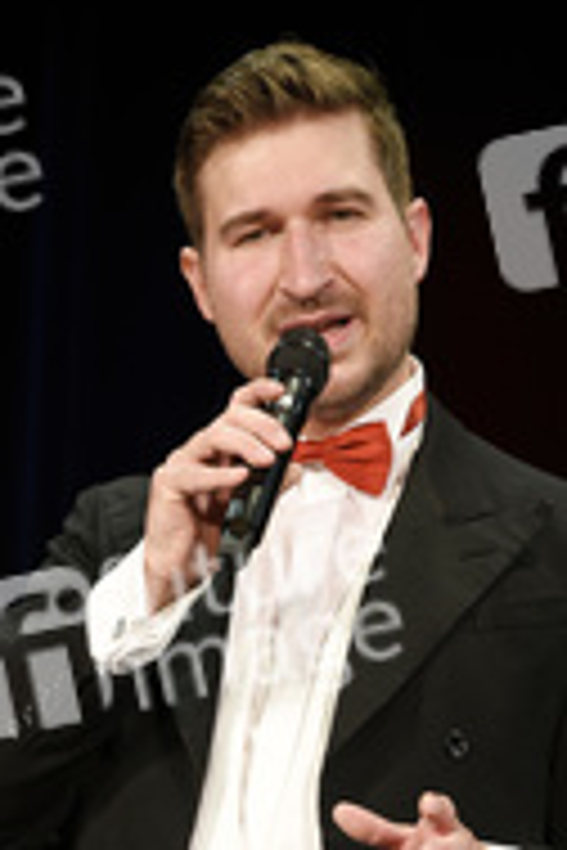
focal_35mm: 148
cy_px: 859
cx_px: 302
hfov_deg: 9.3
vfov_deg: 13.7
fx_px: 3496
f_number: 6.3
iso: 800
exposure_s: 1/60
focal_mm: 70
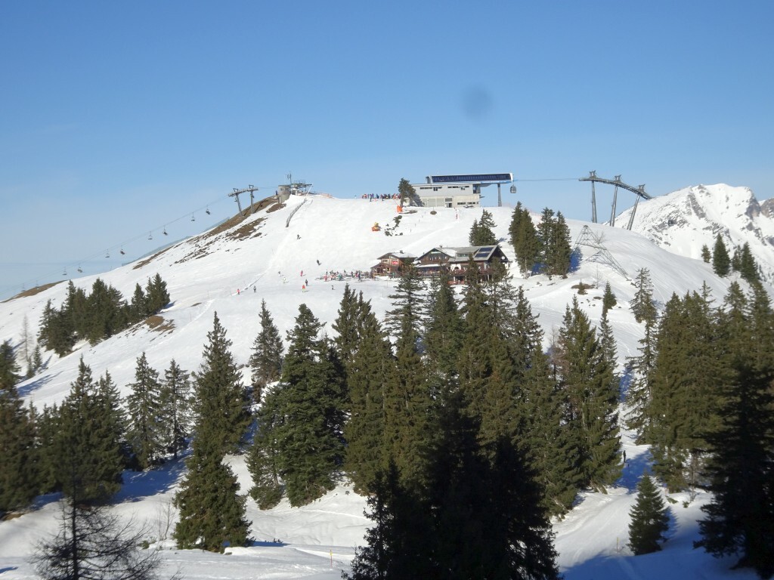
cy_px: 290
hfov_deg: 24.4
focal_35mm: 80
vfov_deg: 18.4
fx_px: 1789
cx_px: 387
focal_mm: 13.69
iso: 80
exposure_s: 1/800
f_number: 5
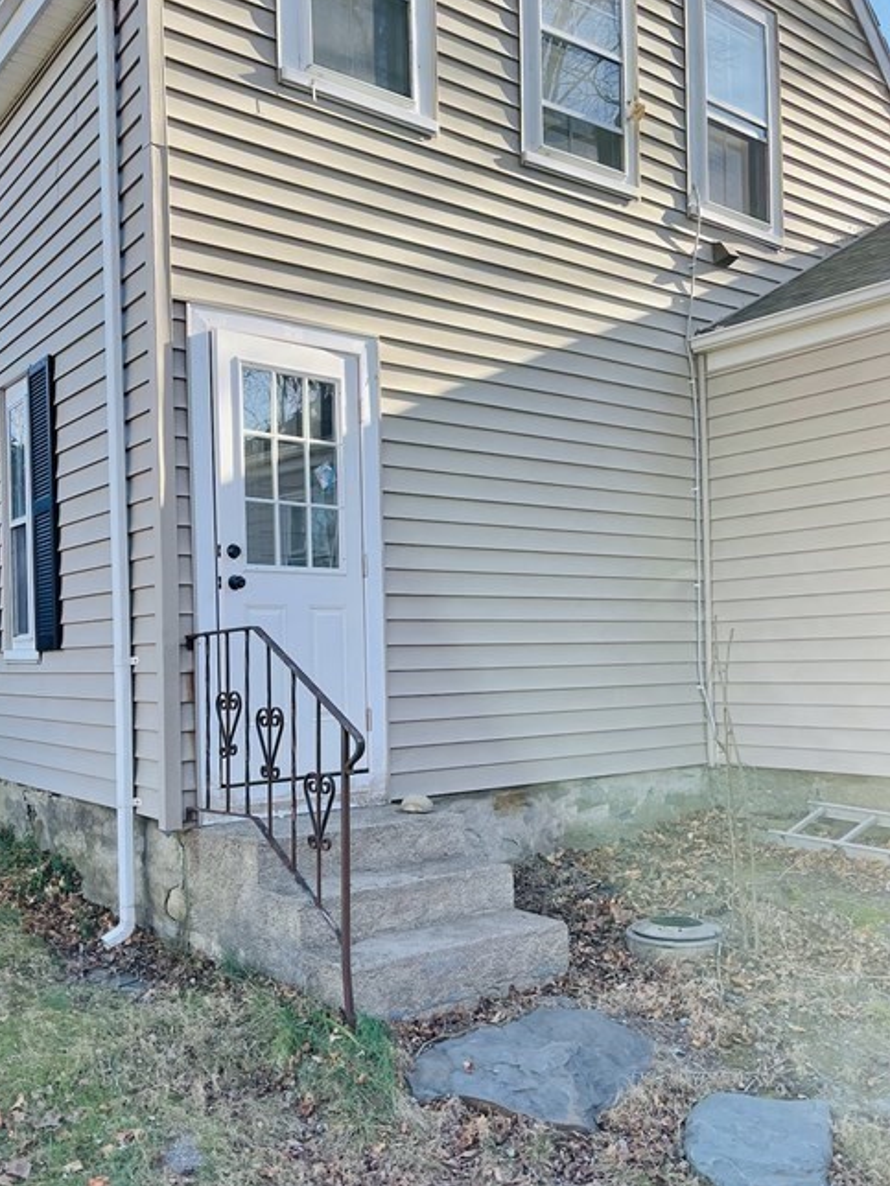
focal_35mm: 31
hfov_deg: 45.2
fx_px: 1063
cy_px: 643
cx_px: 361
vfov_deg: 58.3
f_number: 1.6
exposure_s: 1/642
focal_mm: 5.1
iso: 32
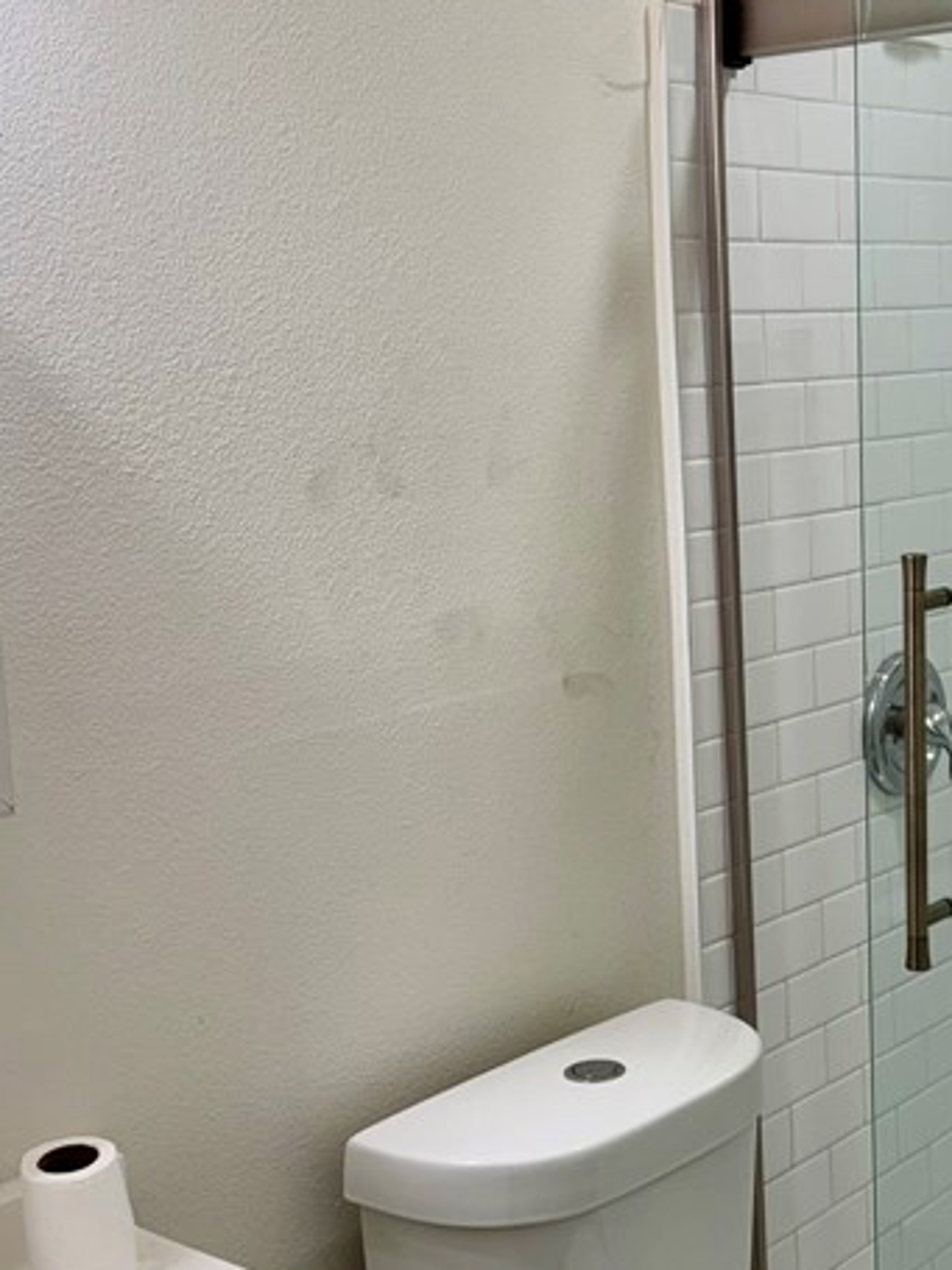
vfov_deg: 35.5
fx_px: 1981
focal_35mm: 54
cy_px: 681
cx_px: 737
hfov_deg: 26.6
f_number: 1.78
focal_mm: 6.76
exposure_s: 1/160
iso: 80
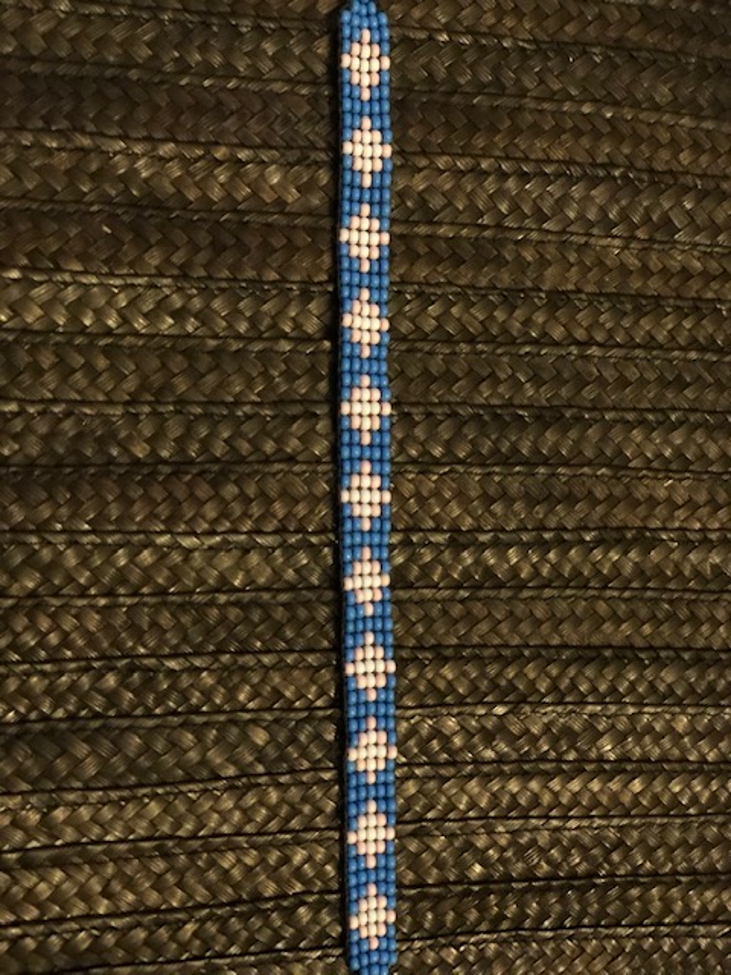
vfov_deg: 36.8
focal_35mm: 52
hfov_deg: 28.0
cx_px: 366
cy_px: 488
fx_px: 1464
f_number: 2.4
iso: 250
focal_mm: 6
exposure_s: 1/8
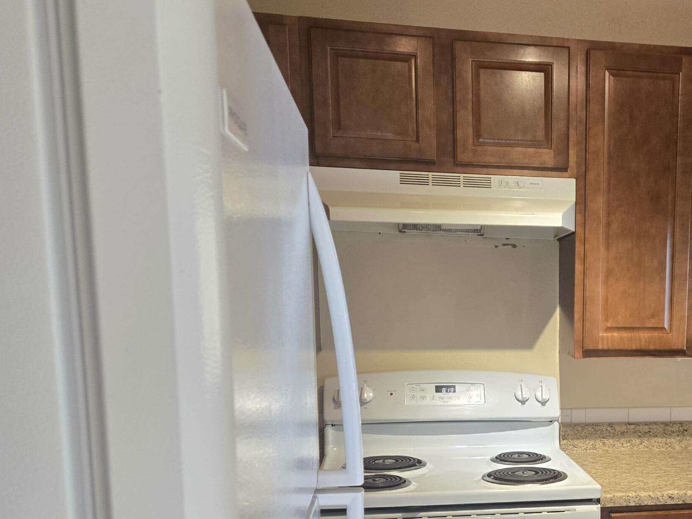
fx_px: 840
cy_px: 416
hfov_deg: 41.9
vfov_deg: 33.3
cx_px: 596
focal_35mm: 42
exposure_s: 1/120
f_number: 1.8
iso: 125
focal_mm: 5.4
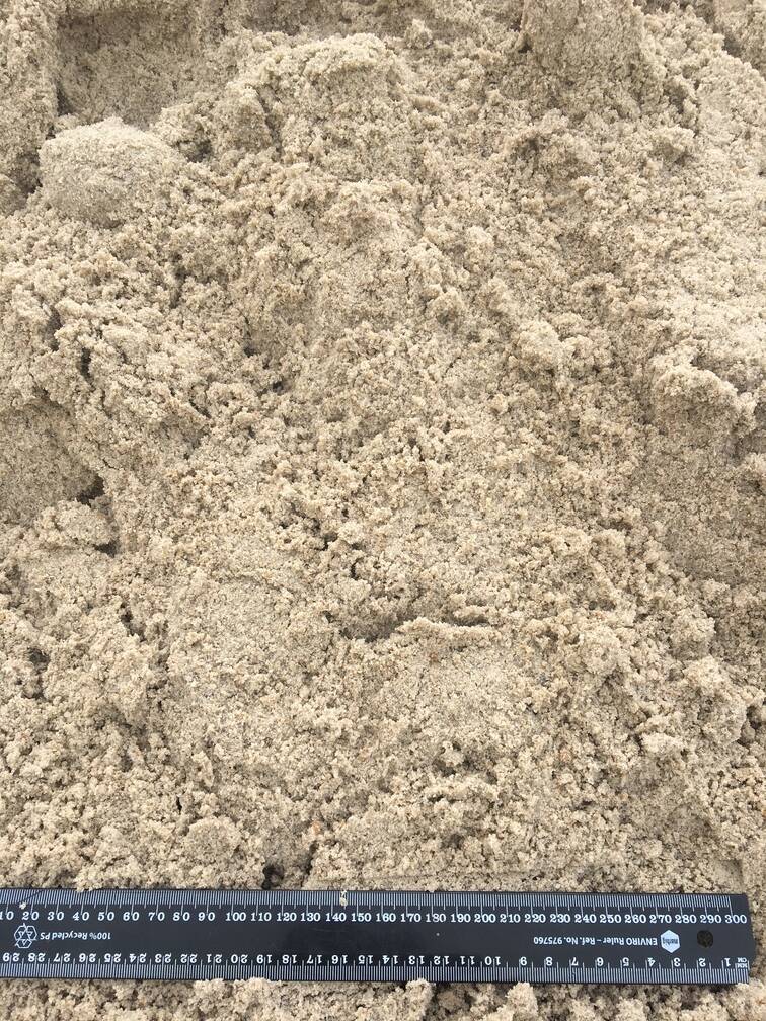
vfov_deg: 61.7
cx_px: 383
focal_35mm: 29
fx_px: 856
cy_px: 510
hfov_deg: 48.2
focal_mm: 4.15
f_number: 2.2
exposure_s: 1/516
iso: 25
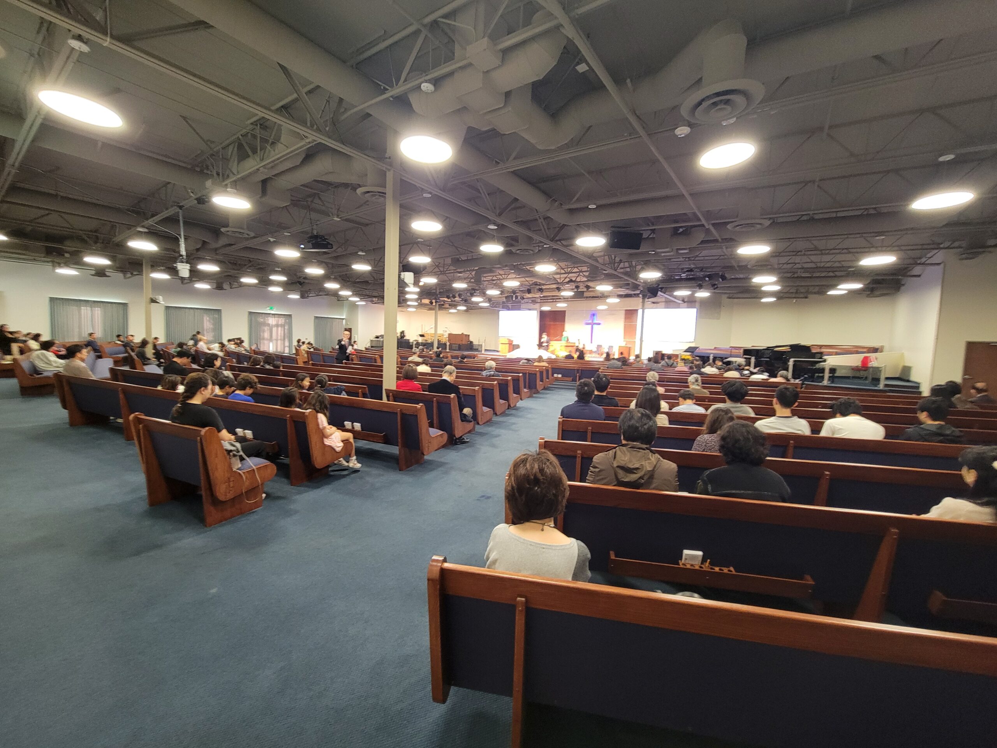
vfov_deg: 89.9
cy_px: 374
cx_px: 498
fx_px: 374
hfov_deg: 106.2
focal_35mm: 13
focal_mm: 2.2
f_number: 2.2
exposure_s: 1/30
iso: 400
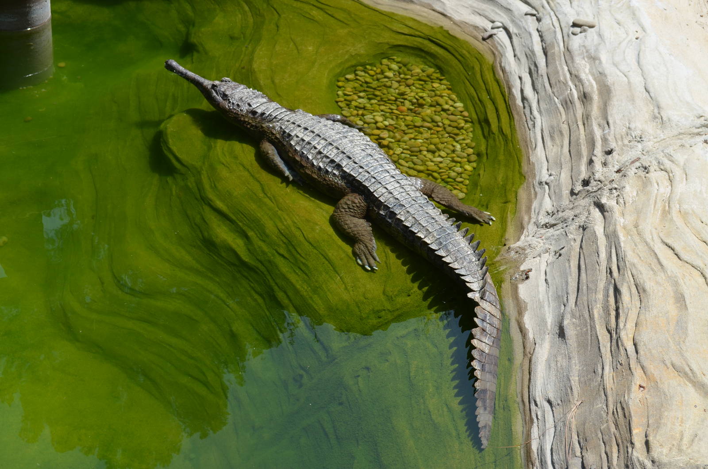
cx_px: 354
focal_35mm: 60
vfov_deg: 22.5
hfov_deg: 33.5
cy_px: 234
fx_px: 1178
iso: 140
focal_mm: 40
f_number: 8
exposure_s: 1/250
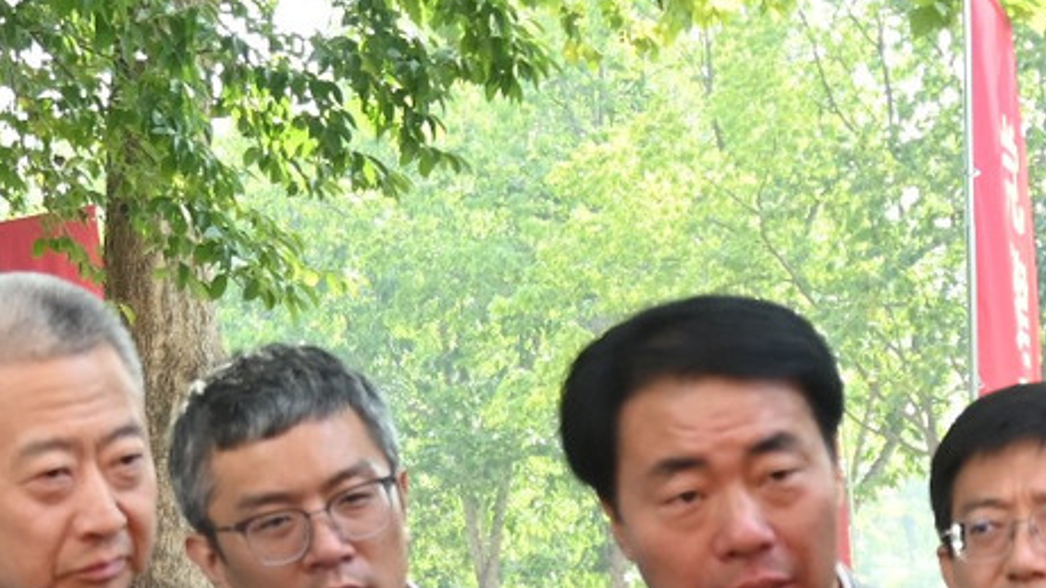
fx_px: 4986
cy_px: 704
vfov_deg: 6.7
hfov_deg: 12.0
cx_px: 592
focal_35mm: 180
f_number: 5
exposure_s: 1/250
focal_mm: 33
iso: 500
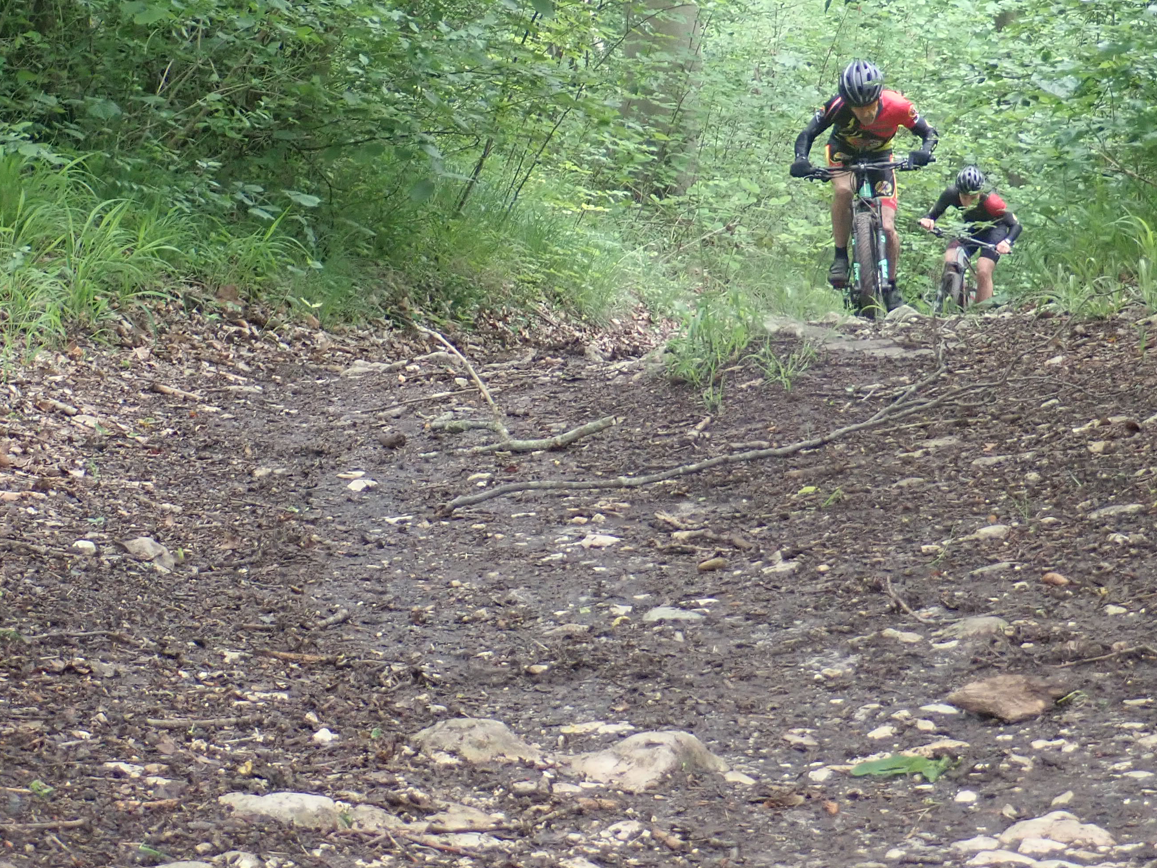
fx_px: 3777
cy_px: 302
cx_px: 722
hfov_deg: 17.4
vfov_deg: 13.1
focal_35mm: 113
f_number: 4.2
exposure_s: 1/80
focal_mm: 13.47
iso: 400
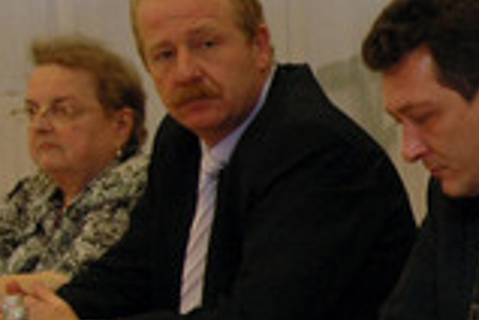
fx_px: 3858
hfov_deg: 6.9
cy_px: 305
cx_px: 871
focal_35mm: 290
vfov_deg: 4.7
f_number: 5
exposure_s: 1/60
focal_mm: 48
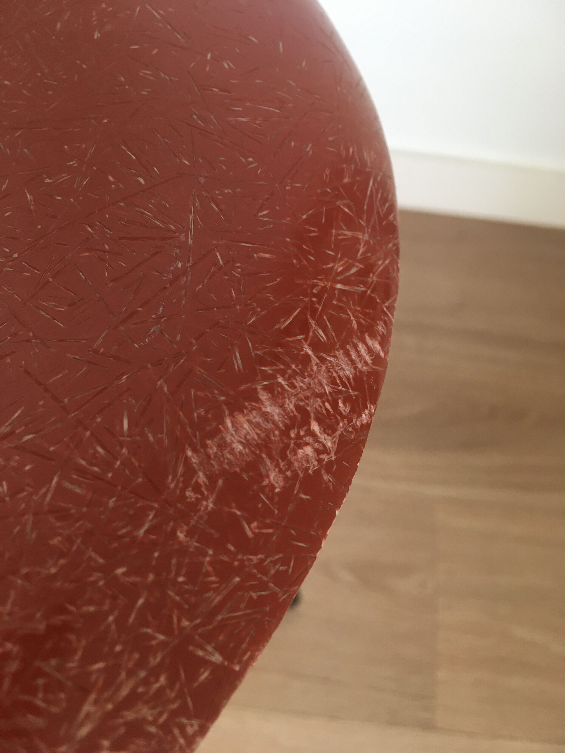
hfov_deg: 48.2
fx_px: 631
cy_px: 376
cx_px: 282
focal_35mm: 29
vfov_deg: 61.7
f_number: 2.2
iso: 100
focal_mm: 4.15
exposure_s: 1/33
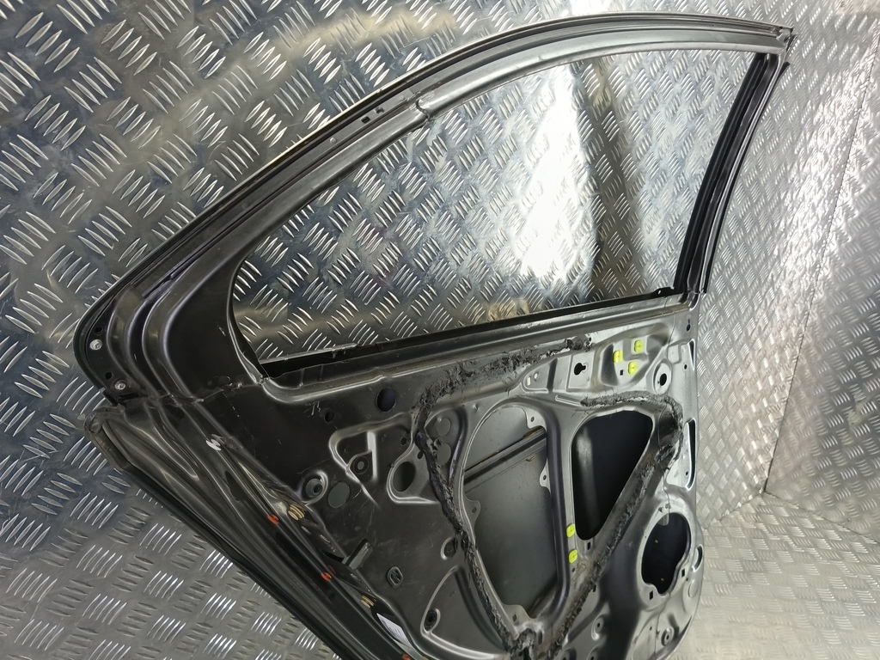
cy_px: 330
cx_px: 440
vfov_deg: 51.4
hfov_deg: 65.3
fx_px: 686
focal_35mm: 27
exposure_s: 1/50
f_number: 1.6
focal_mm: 4.11
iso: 185
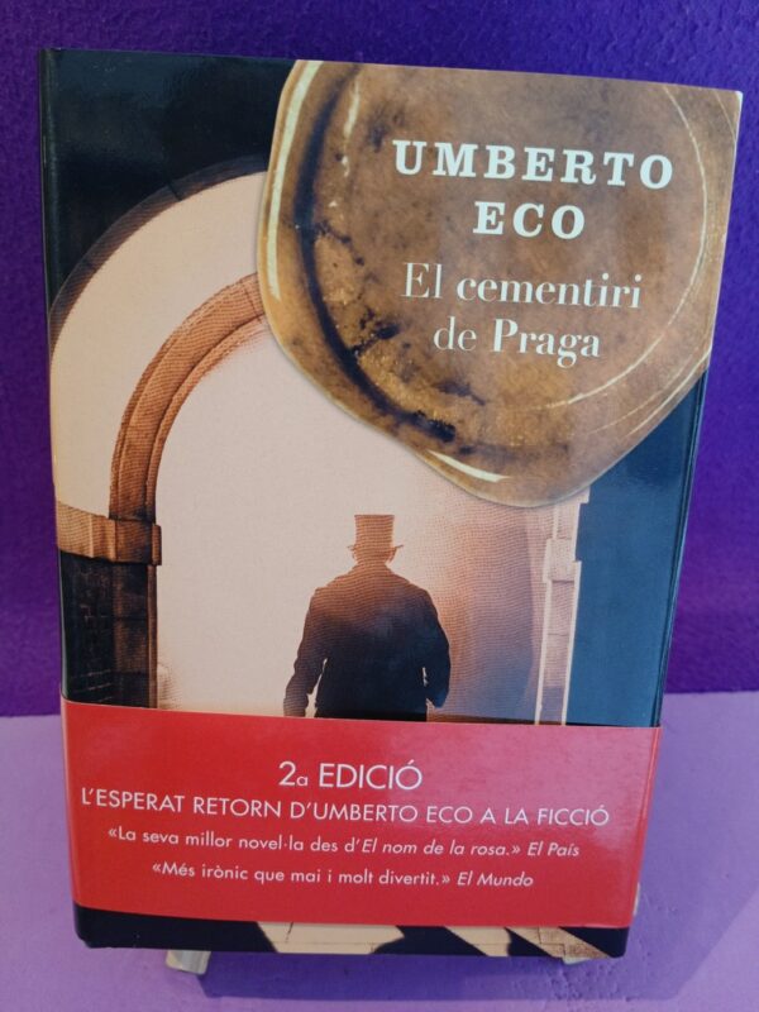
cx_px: 380
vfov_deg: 67.3
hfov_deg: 53.1
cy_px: 506
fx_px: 760
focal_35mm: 26
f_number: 1.8
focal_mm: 3.96
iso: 706
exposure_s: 1/50
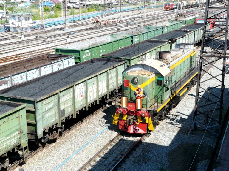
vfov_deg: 28.6
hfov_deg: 37.5
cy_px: 86
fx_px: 337
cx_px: 114
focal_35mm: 51
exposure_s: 1/250
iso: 100
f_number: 4
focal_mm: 8.4
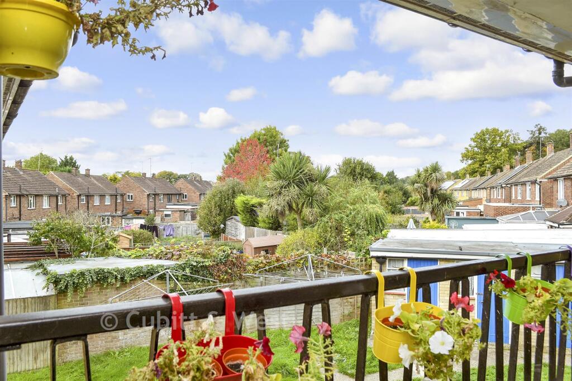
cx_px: 286
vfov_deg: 43.6
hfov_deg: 61.9
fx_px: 477
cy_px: 190
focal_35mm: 30
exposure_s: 1/80
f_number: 8
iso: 160
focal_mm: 20
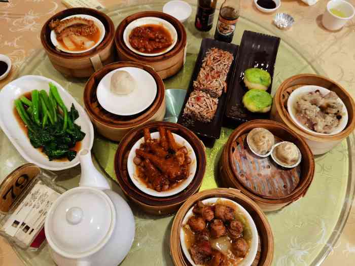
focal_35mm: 27
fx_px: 277
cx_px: 178
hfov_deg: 65.3
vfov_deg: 51.4
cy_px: 133
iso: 125
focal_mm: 6.71
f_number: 1.9
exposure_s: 1/100
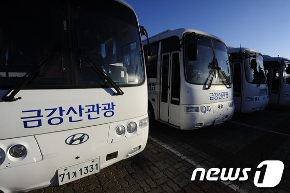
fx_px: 137
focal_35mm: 17
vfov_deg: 70.4
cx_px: 145
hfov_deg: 93.3
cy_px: 96
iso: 400
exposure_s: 1/640
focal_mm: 17
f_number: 11
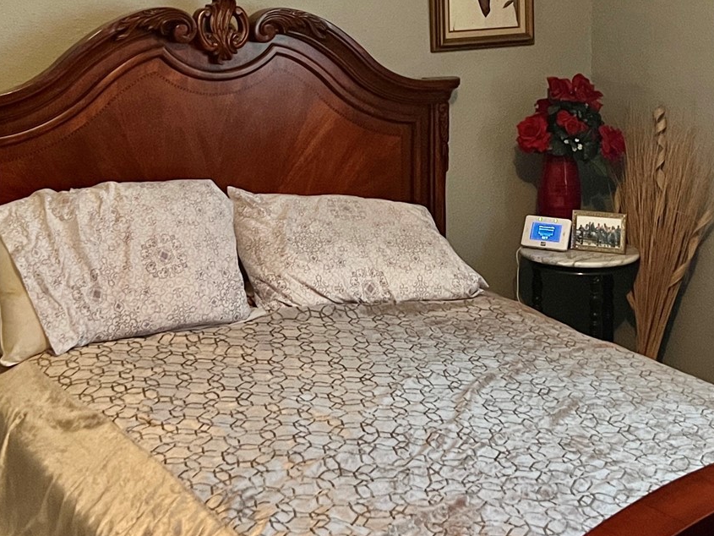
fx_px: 1300
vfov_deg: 22.4
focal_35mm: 63
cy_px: -1
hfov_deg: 30.7
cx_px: 360
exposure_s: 1/40
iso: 640
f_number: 1.5
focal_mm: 5.7
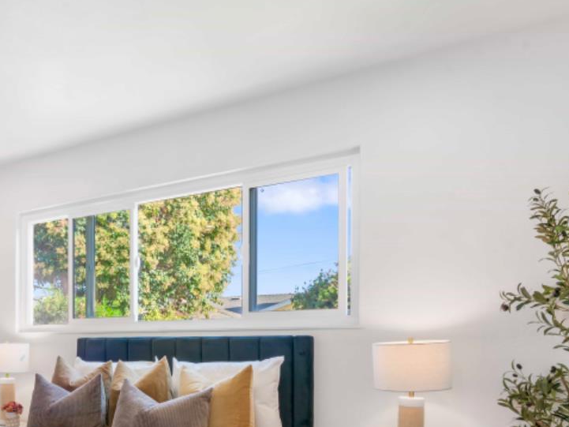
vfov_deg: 40.2
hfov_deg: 51.1
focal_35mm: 34
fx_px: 559
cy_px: 339
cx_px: 125
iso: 500
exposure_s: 1/10
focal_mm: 17
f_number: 11
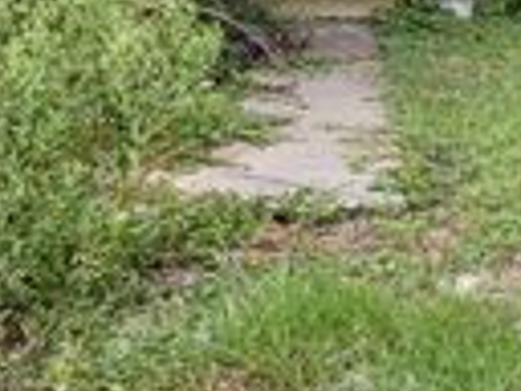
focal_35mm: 108
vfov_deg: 13.6
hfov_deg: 15.9
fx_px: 1625
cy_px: 24
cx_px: 895
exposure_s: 1/120
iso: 20
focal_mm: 4
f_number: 1.8
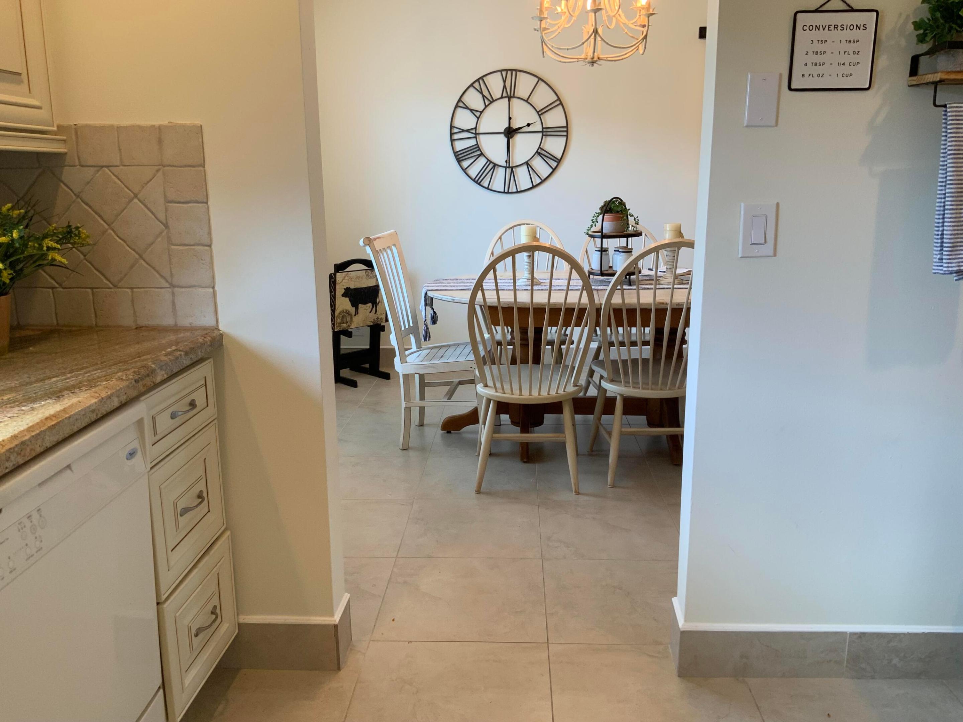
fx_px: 807
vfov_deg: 48.2
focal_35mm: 29
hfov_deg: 61.7
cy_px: 361
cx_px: 482
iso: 50
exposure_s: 1/60
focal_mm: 3
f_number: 1.8
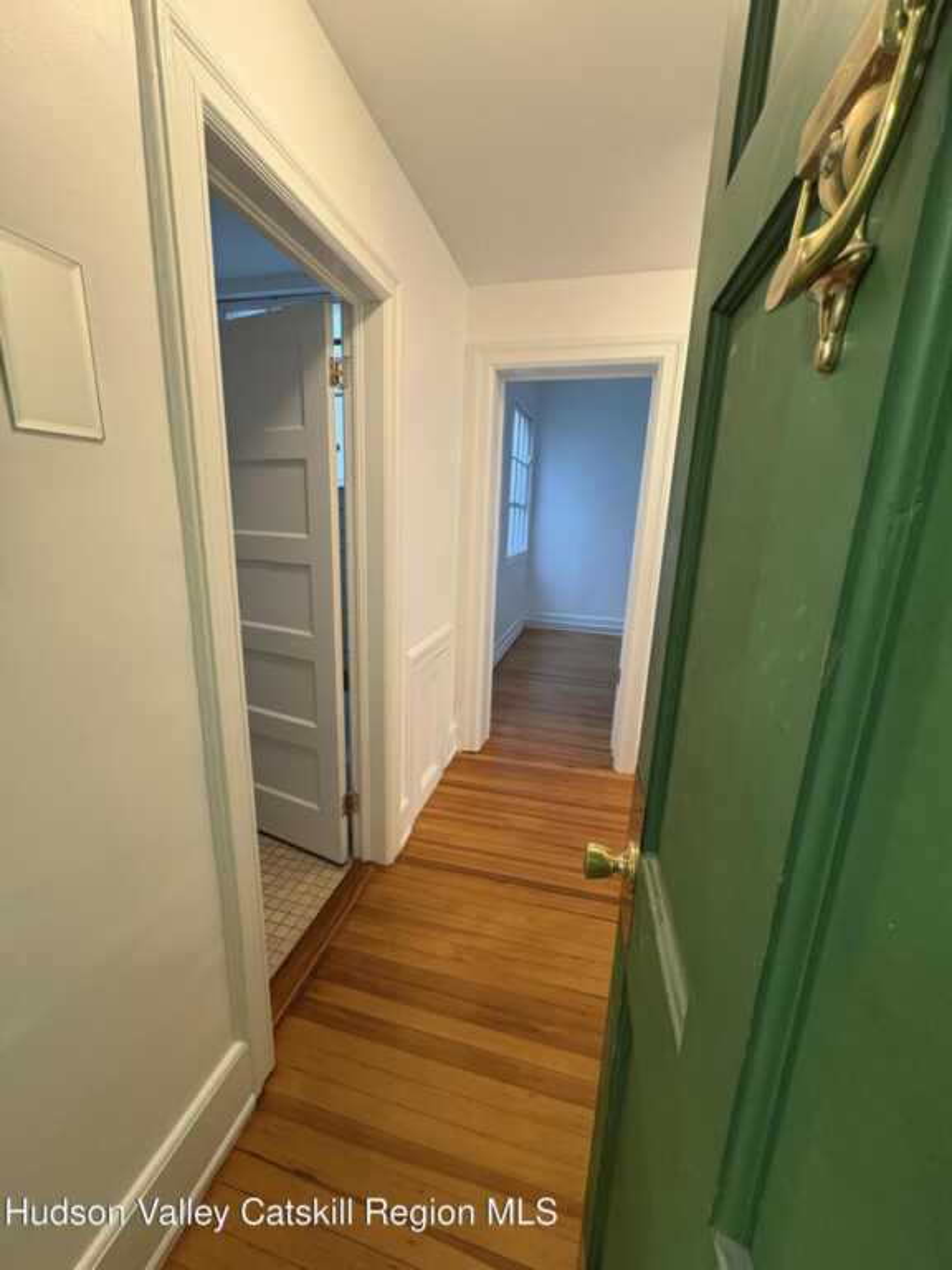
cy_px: 635
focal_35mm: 14
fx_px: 513
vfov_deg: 102.1
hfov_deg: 85.7
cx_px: 476
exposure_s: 1/60
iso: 320
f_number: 2.2
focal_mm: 2.22
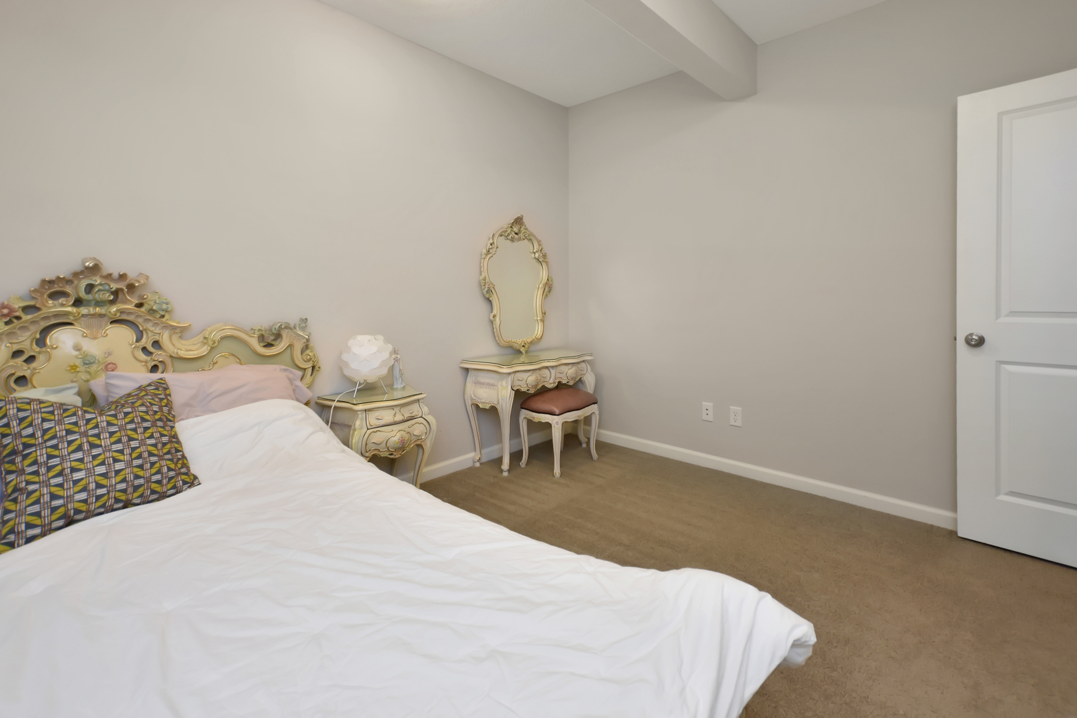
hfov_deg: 100.4
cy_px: 359
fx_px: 449
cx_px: 538
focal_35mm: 15
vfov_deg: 77.3
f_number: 4
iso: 640
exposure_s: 1/60
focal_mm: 10
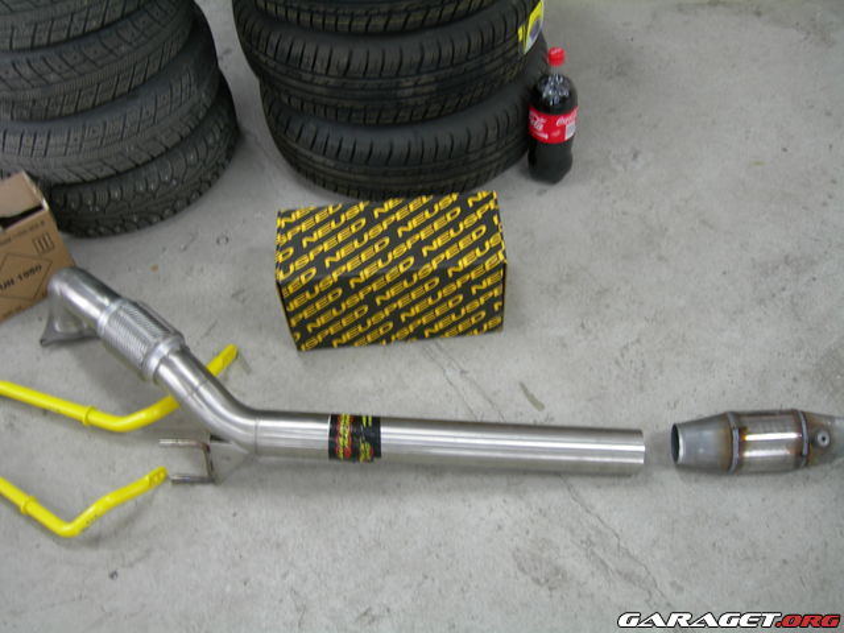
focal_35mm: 38
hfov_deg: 49.0
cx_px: 422
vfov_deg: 37.7
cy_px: 316
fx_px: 927
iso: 50
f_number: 2.8
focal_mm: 7.8
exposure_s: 1/5.8
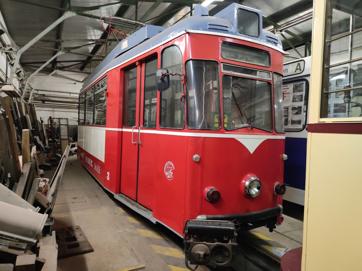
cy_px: 136
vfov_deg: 54.8
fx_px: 261
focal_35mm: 25
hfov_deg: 69.4
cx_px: 181
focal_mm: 4.7
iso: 1467
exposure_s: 1/25
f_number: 1.79
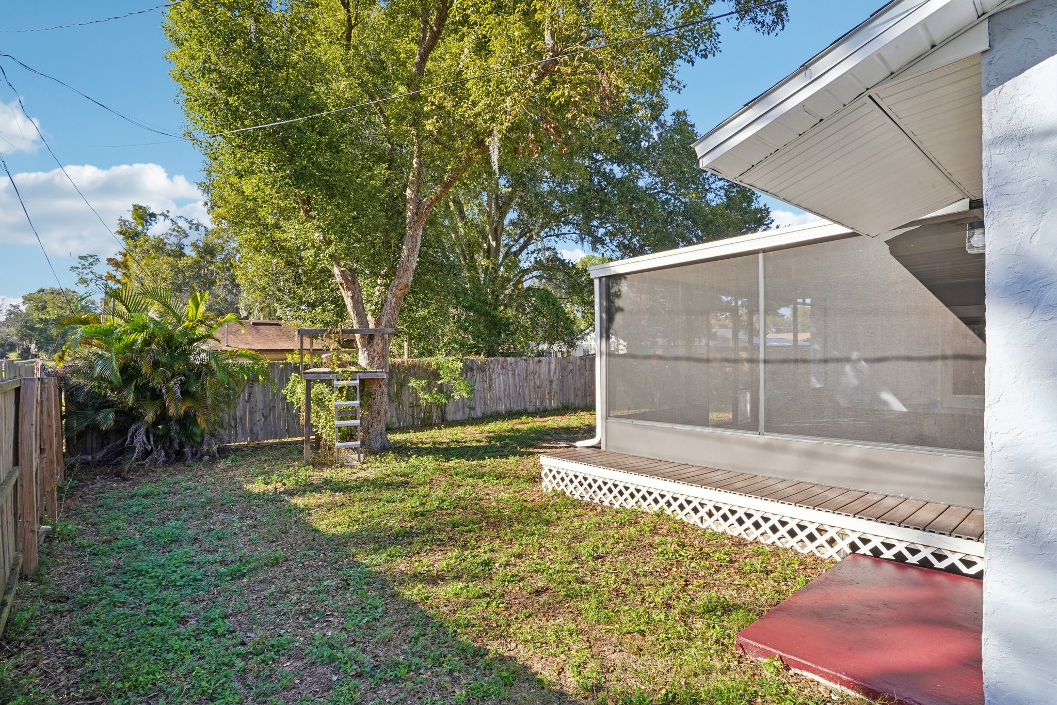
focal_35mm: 18
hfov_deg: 90.0
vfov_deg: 67.4
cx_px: 528
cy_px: 352
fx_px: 528
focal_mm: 18
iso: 250
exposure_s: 1/30
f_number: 20
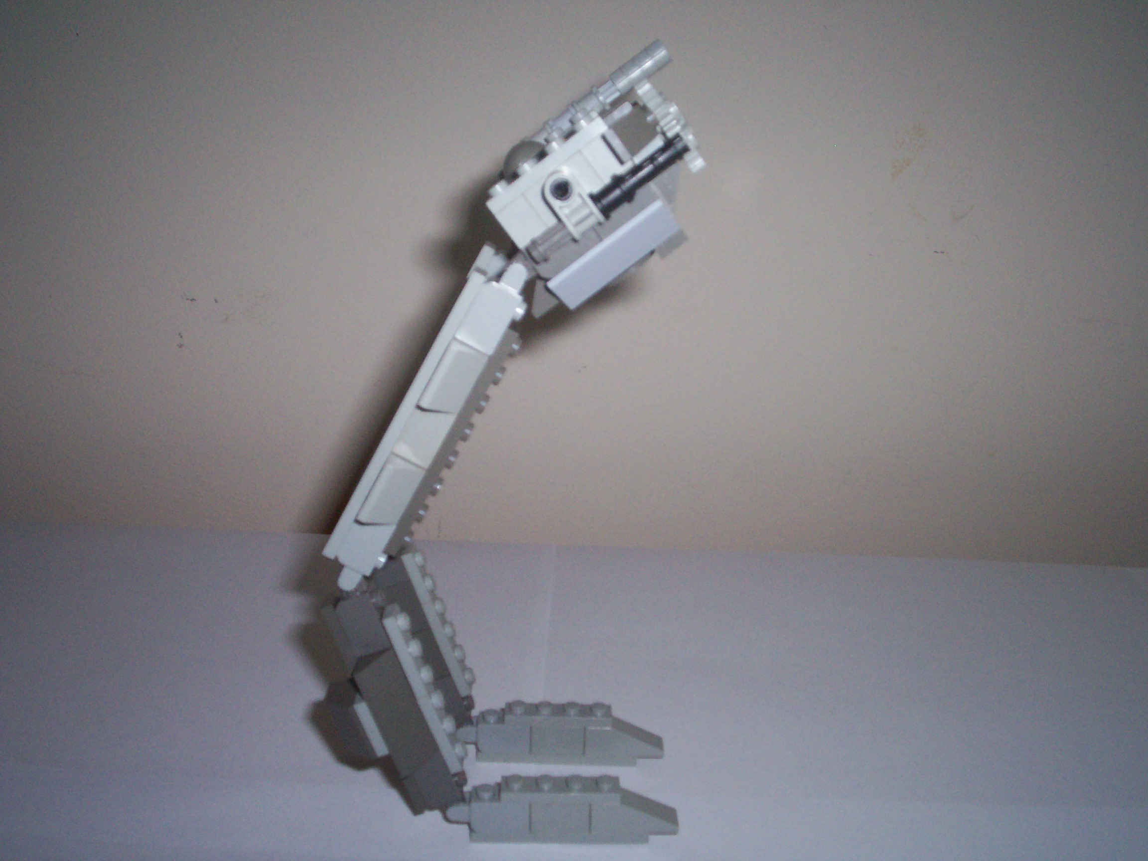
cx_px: 574
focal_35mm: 36
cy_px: 430
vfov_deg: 39.7
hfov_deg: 51.4
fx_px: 1194
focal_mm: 5.9
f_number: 4.5
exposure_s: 1/64
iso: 140
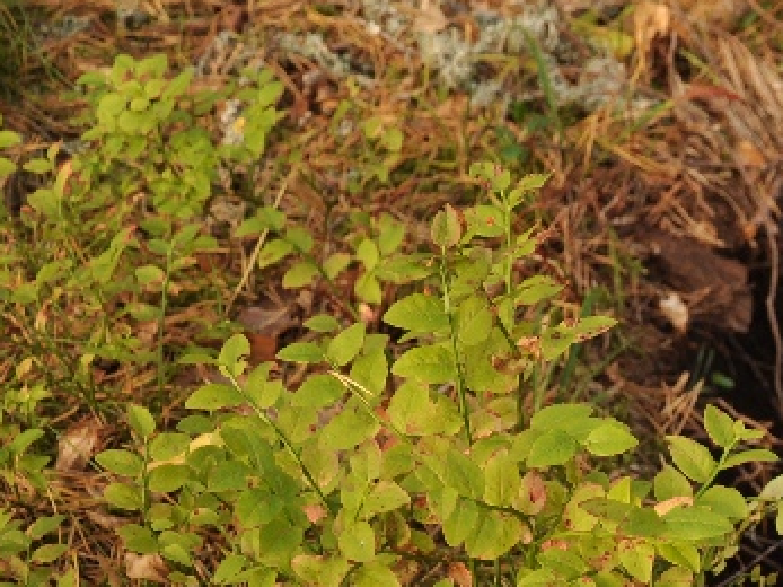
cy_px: 602
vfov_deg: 13.9
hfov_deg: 17.3
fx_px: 2367
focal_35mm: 105
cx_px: 1101
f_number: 3.8
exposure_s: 1/60
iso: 250
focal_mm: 21
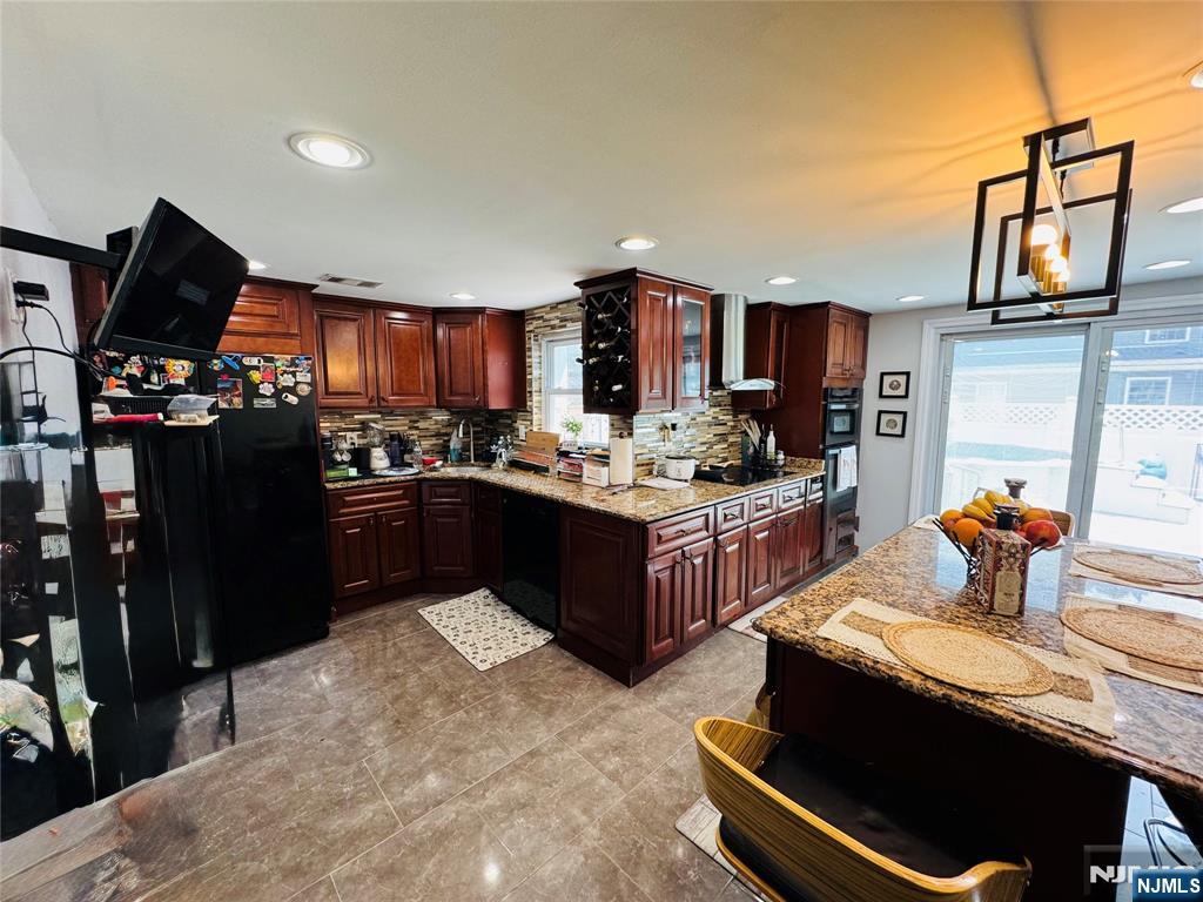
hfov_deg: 102.1
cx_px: 602
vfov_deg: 85.7
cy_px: 451
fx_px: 487
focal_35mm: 14
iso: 200
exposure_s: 1/120
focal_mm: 2.22
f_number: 2.2
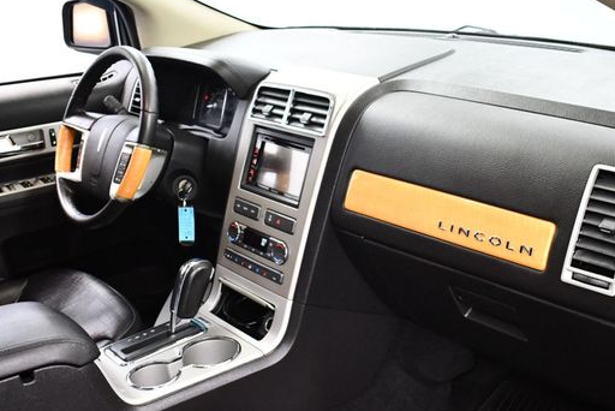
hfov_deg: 43.4
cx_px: 366
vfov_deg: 29.9
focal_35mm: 45
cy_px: 206
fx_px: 769
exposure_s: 1/100
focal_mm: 18
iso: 3200
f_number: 3.5
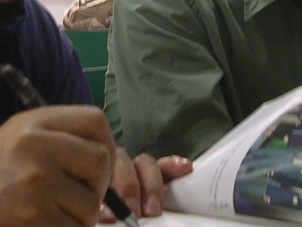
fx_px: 1213
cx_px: 116
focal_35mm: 139
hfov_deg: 14.2
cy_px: -15
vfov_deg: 10.6
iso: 50
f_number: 2.8
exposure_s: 1/10.5
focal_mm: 5.8
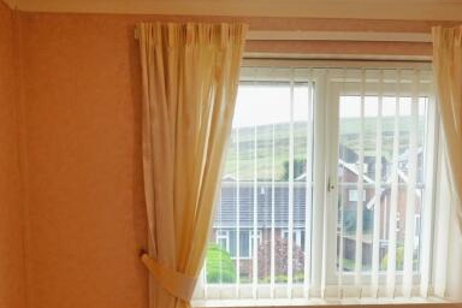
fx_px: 513
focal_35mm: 40
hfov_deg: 48.5
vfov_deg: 32.1
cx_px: 231
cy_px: 265
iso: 400
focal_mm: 10
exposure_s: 1/125
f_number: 5.6
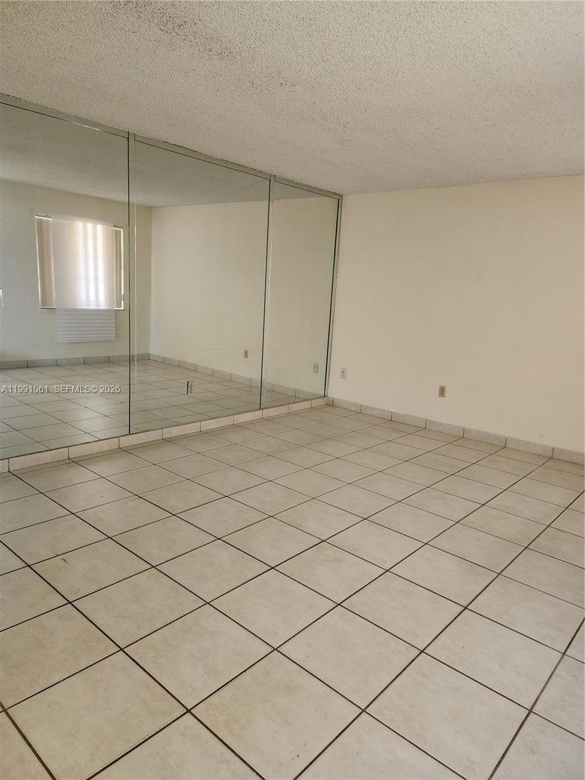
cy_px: 390
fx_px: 518
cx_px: 292
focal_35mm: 23
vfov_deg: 73.9
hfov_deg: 58.9
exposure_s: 1/120
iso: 640
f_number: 1.8
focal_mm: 6.4
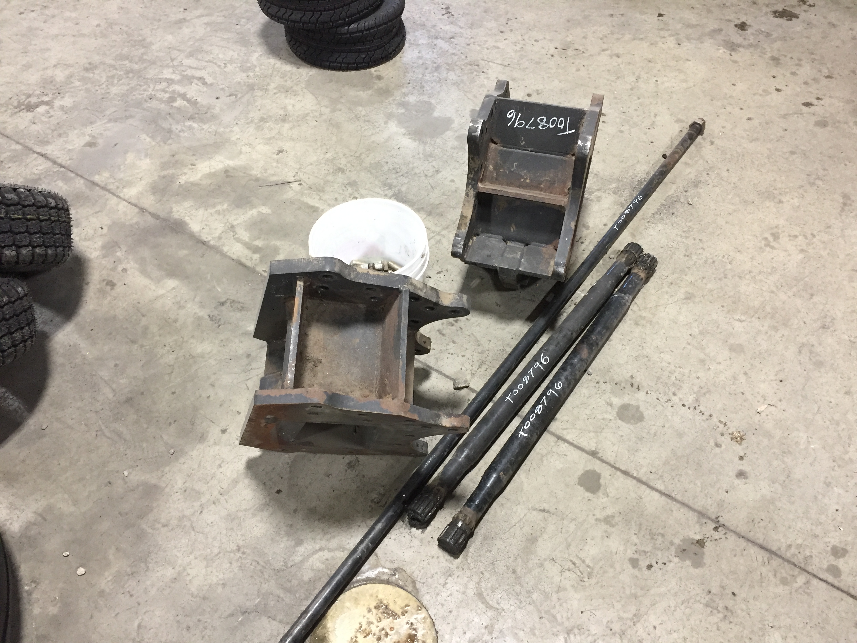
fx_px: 718
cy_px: 322
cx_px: 428
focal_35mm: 29
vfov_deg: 48.2
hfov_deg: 61.7
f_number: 2.2
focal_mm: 4.15
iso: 160
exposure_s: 1/30
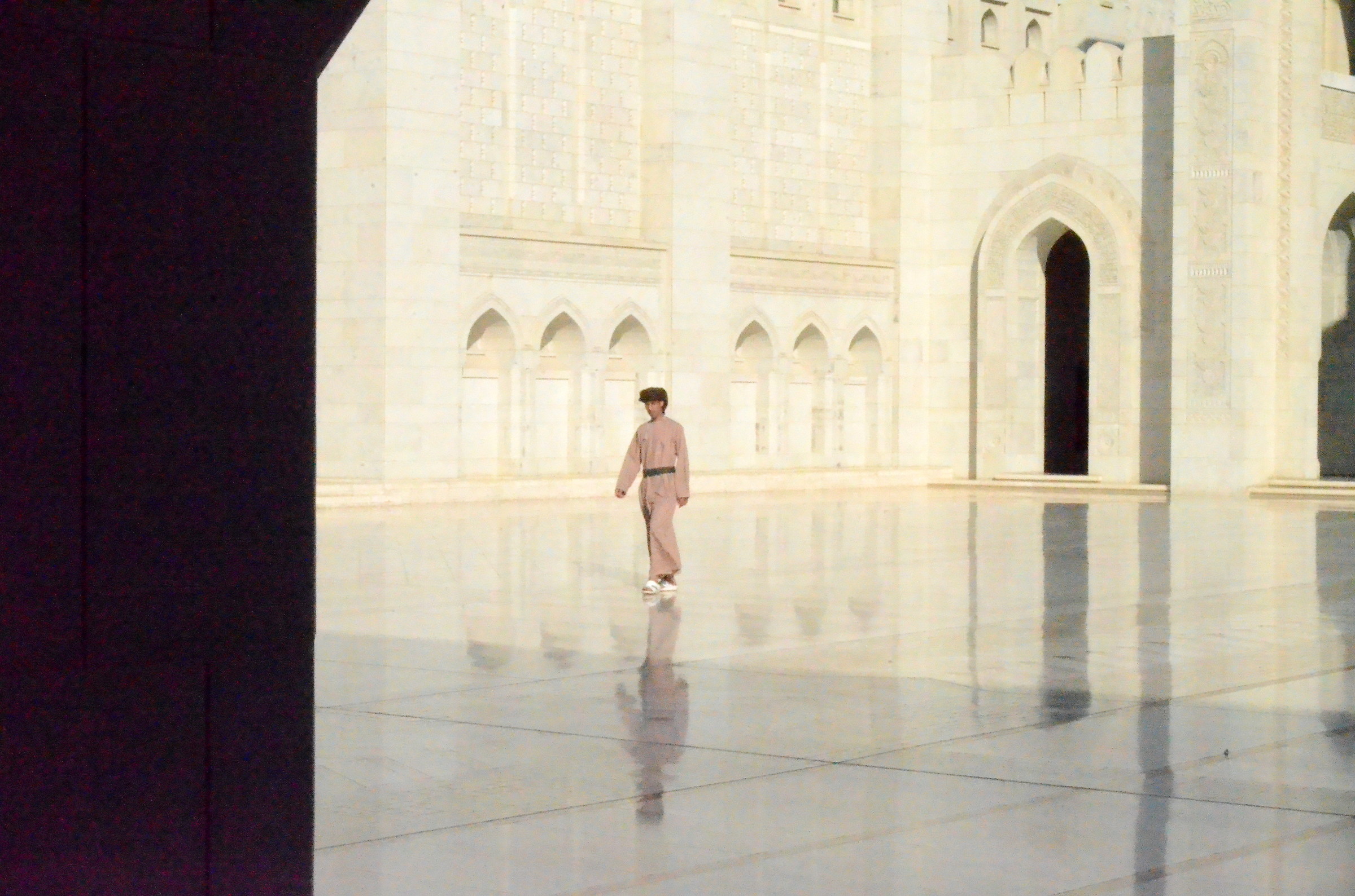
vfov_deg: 18.8
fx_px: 2704
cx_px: 678
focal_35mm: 72
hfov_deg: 28.1
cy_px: 448
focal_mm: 48
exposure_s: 1/4000
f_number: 36
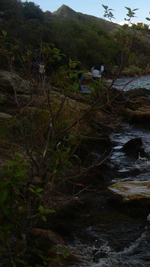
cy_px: 106
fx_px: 538
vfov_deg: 27.8
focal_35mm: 76
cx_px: 236
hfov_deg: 14.6
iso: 50
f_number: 4.6
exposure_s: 1/354
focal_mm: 6.3
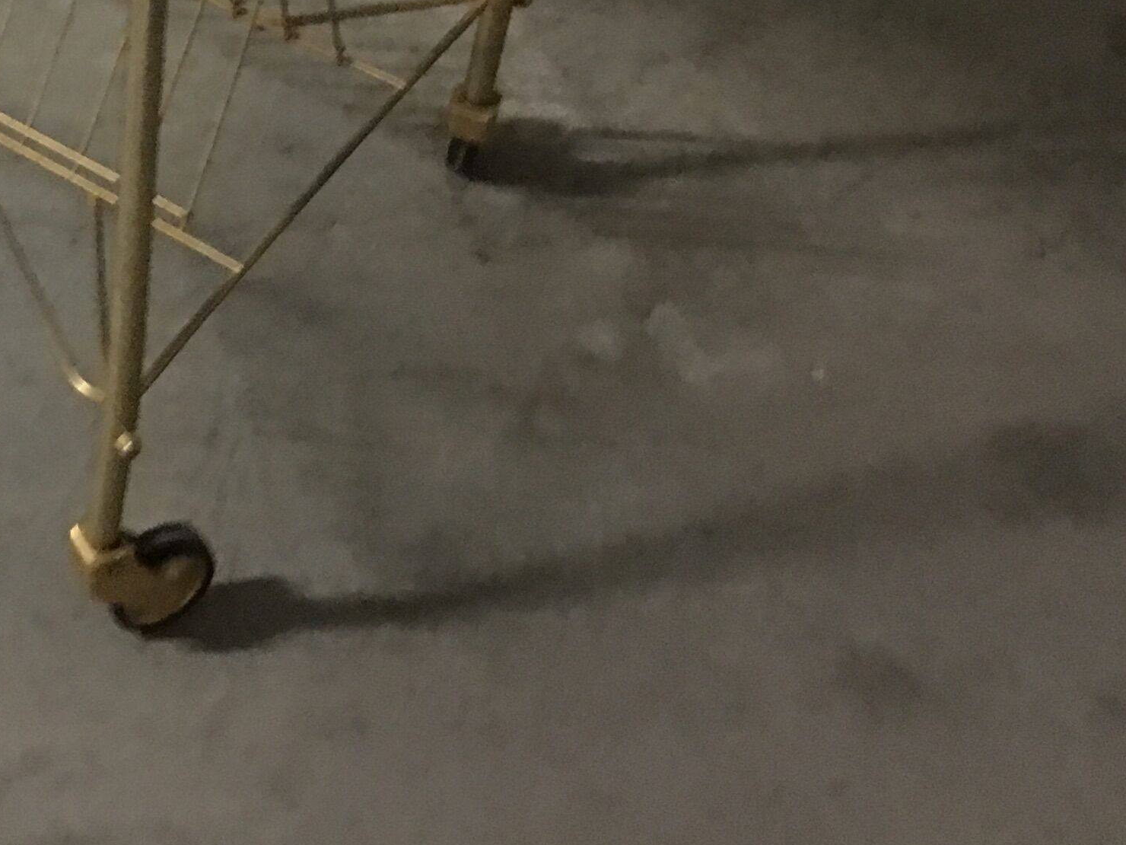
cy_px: -290
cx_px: -78
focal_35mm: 79
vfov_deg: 17.4
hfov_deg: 23.4
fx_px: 2570
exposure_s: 1/4
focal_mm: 4.15
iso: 125
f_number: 2.2
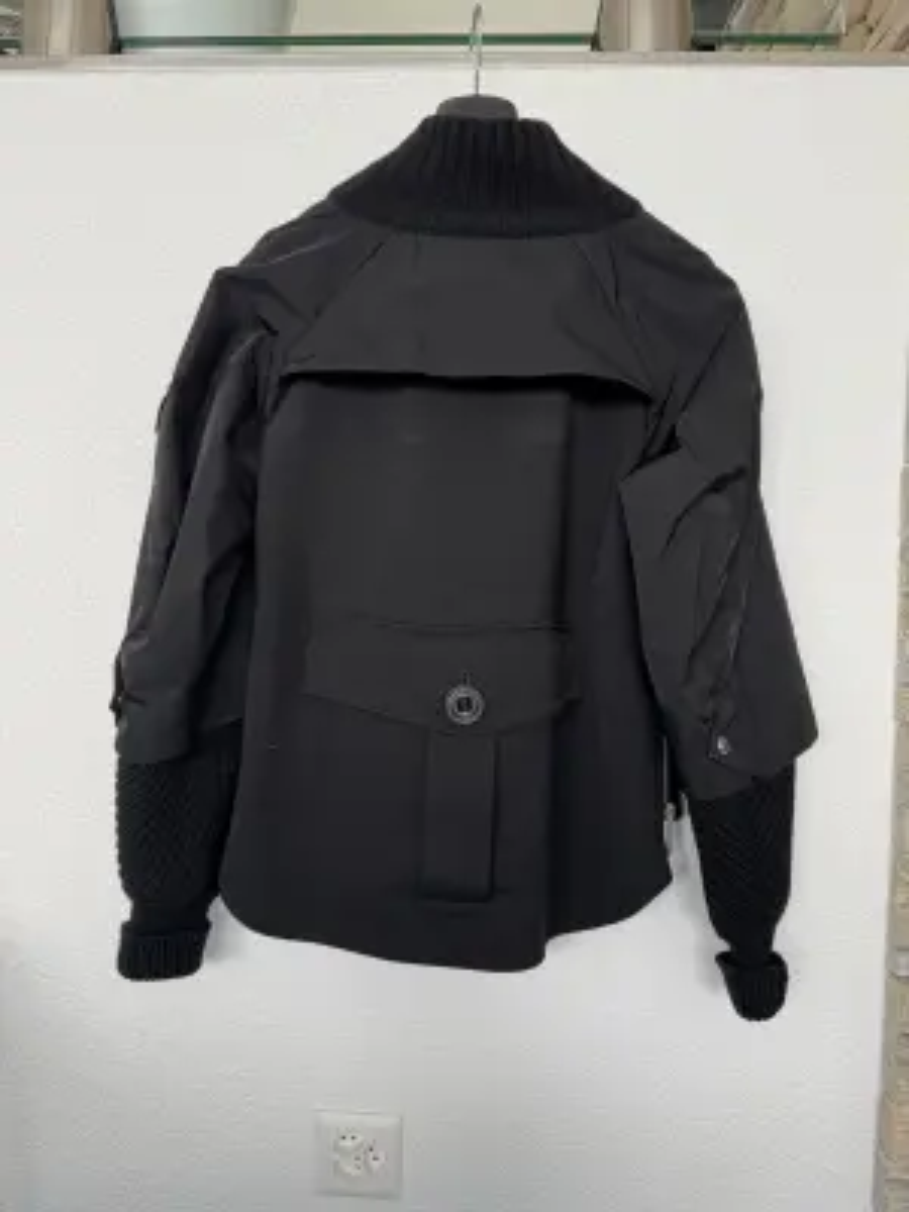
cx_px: 454
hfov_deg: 56.8
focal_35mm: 24
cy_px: 606
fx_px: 840
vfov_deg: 71.6
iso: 125
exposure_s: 1/50
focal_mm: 6.76
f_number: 1.78
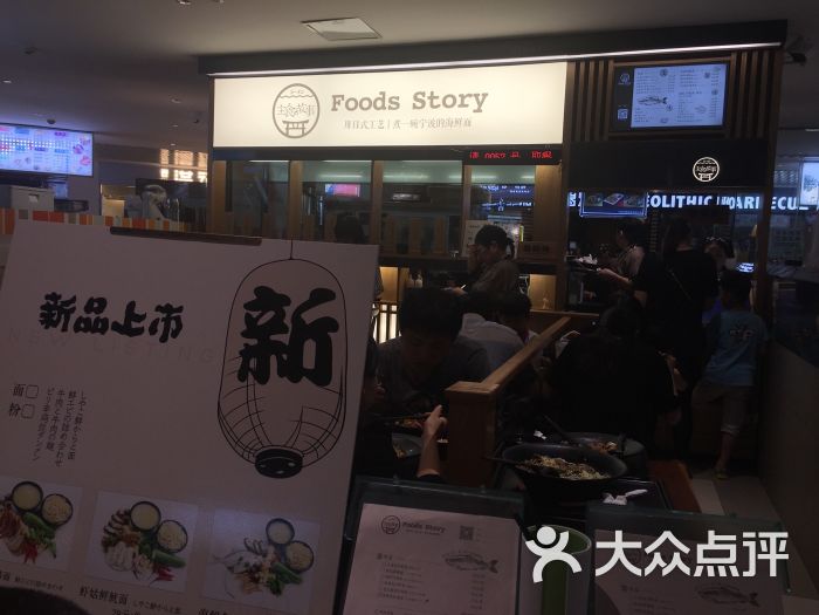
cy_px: 308
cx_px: 410
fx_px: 686
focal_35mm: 29
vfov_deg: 48.2
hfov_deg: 61.7
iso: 25
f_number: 2.2
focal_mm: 4.15
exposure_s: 1/105
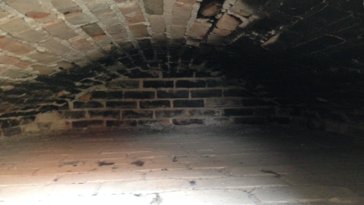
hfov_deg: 54.0
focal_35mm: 37
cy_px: 95
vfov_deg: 32.0
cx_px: 179
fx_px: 357
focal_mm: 4.12
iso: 500
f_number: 2.4
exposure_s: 1/15
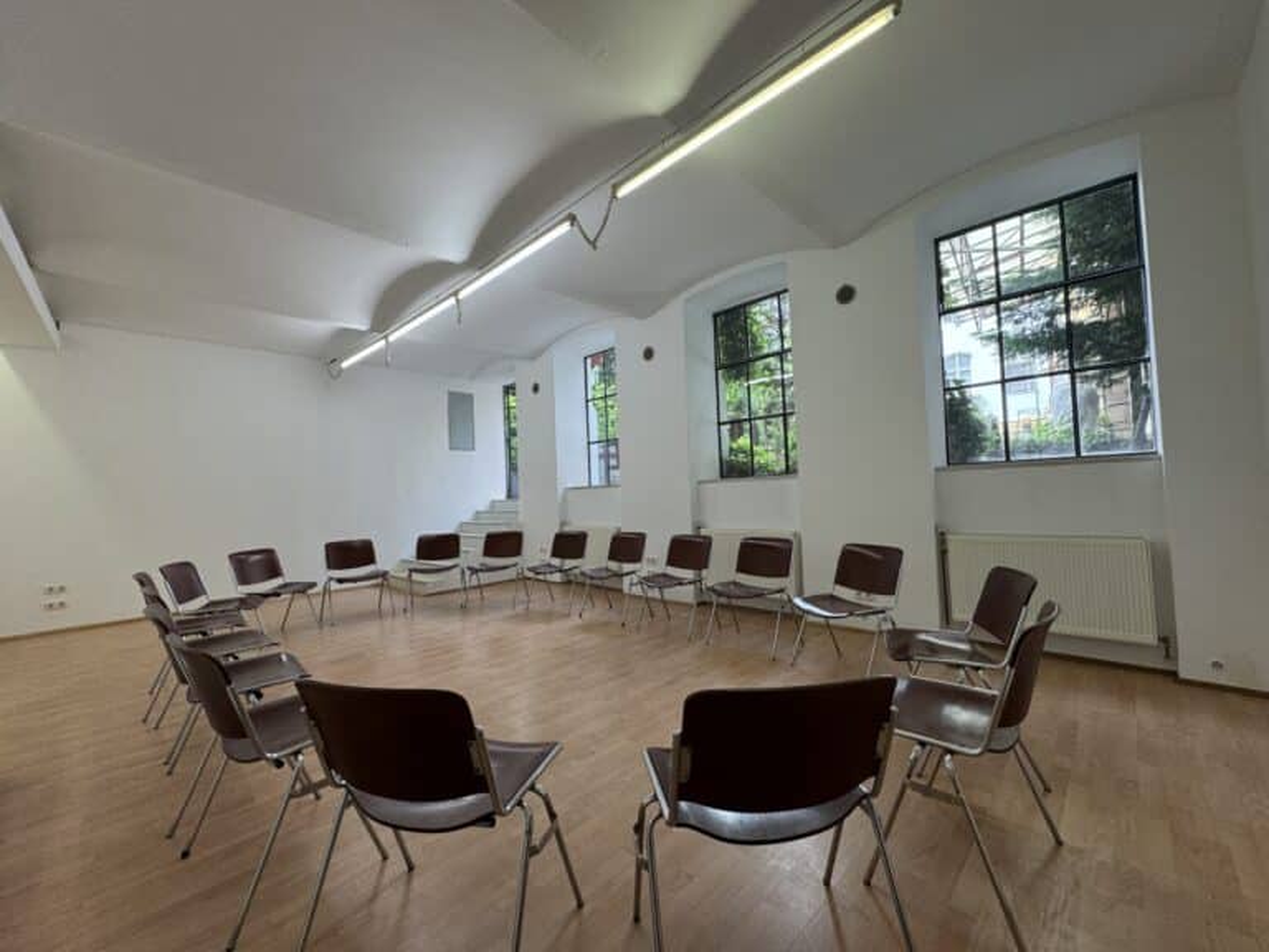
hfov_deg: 102.1
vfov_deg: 85.7
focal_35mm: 14
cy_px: 476
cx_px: 634
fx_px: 513
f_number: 2.2
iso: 64
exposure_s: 1/100
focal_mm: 2.22
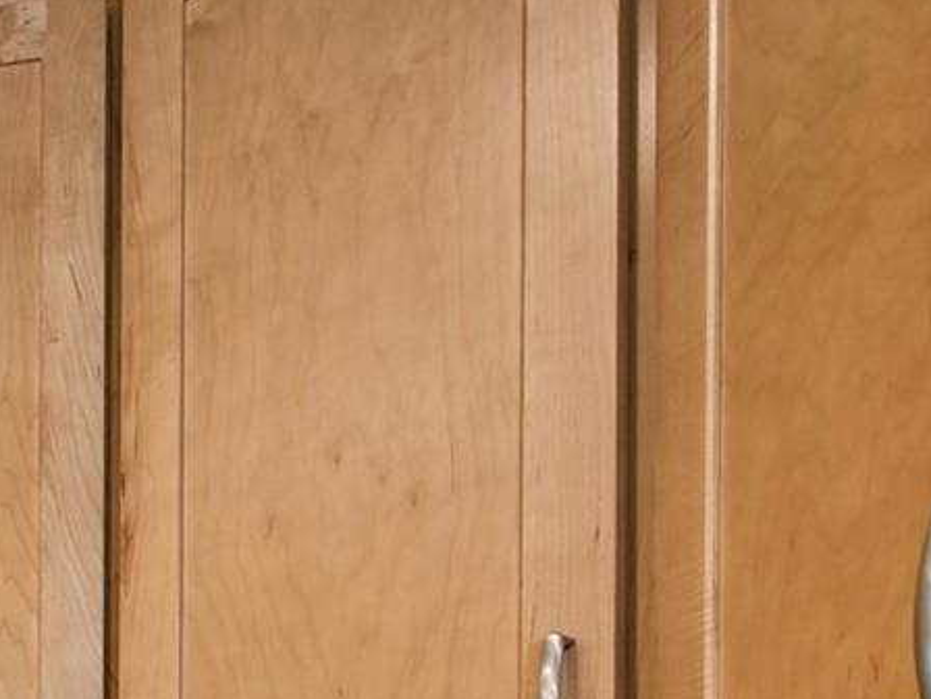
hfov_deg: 25.3
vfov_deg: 24.9
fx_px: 1291
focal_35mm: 48
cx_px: -582
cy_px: 983
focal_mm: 14
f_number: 8
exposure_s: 1/15
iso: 400
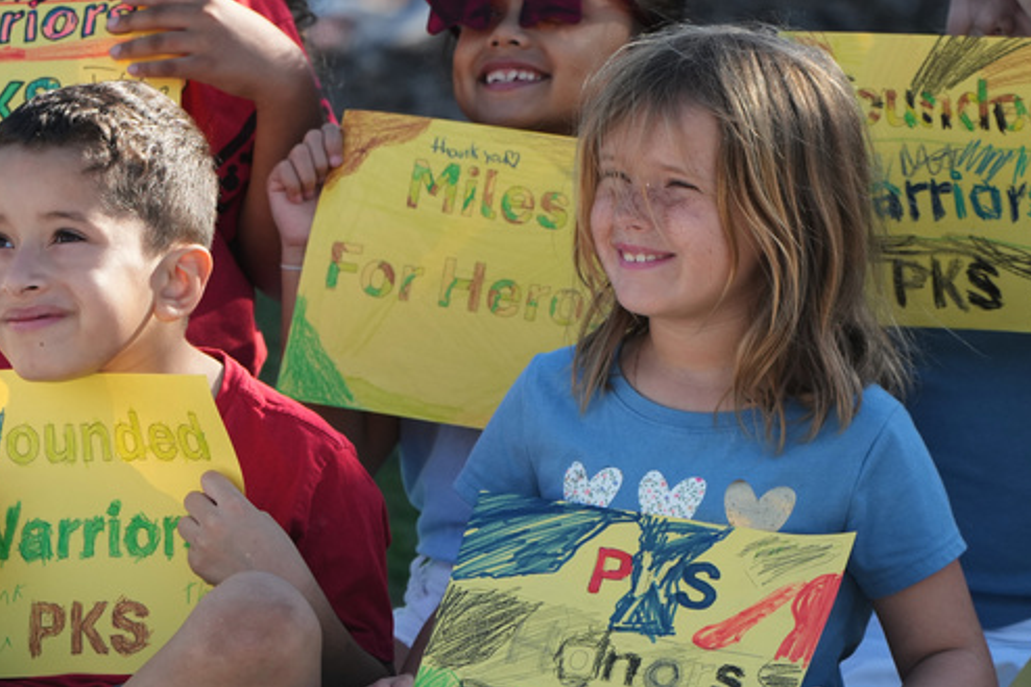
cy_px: 563
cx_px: 223
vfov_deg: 2.5
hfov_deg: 3.7
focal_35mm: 556
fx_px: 15917
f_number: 5.6
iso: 640
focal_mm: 268
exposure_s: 1/800
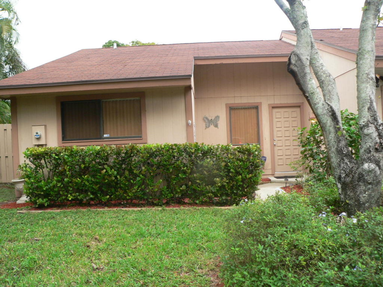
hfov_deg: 51.4
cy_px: 144
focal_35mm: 36
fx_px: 398
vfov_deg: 39.7
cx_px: 192
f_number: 3.3
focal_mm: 6
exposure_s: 1/160
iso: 100
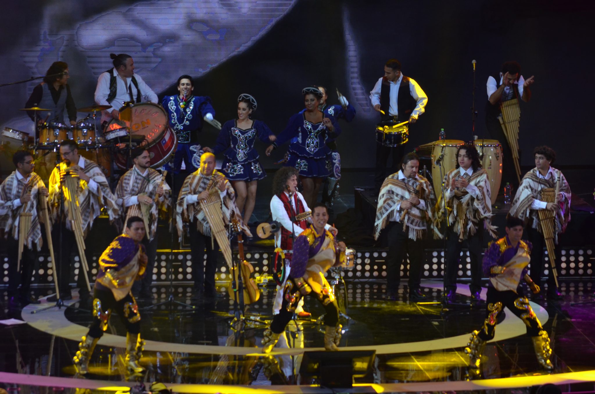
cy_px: 197
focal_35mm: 300
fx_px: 4948
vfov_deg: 4.6
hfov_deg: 6.9
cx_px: 298
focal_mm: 200
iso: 800
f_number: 5.6
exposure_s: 1/100
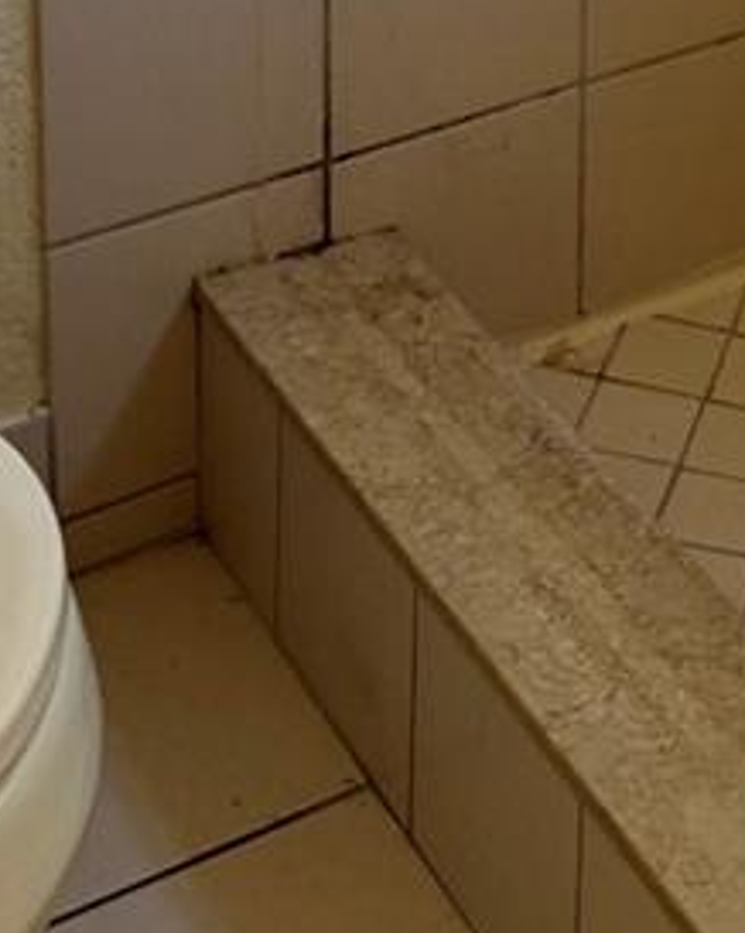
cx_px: 800
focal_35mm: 103
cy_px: -834
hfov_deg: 14.6
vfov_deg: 15.5
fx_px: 2842
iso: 125
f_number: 1.78
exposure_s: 1/120
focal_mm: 6.86
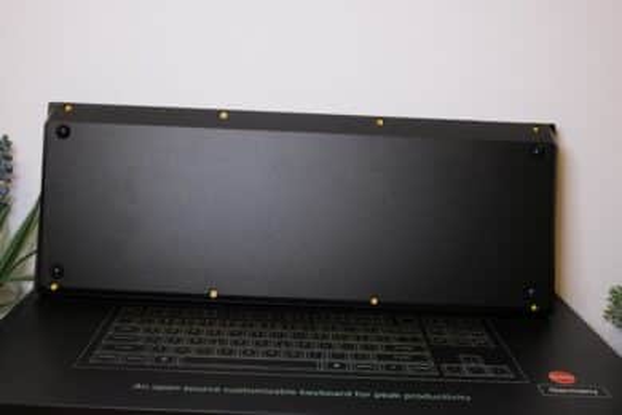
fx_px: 674
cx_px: 311
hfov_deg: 49.6
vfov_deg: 34.2
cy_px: 208
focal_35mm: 39
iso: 1600
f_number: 10
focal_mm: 25.7
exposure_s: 1/25
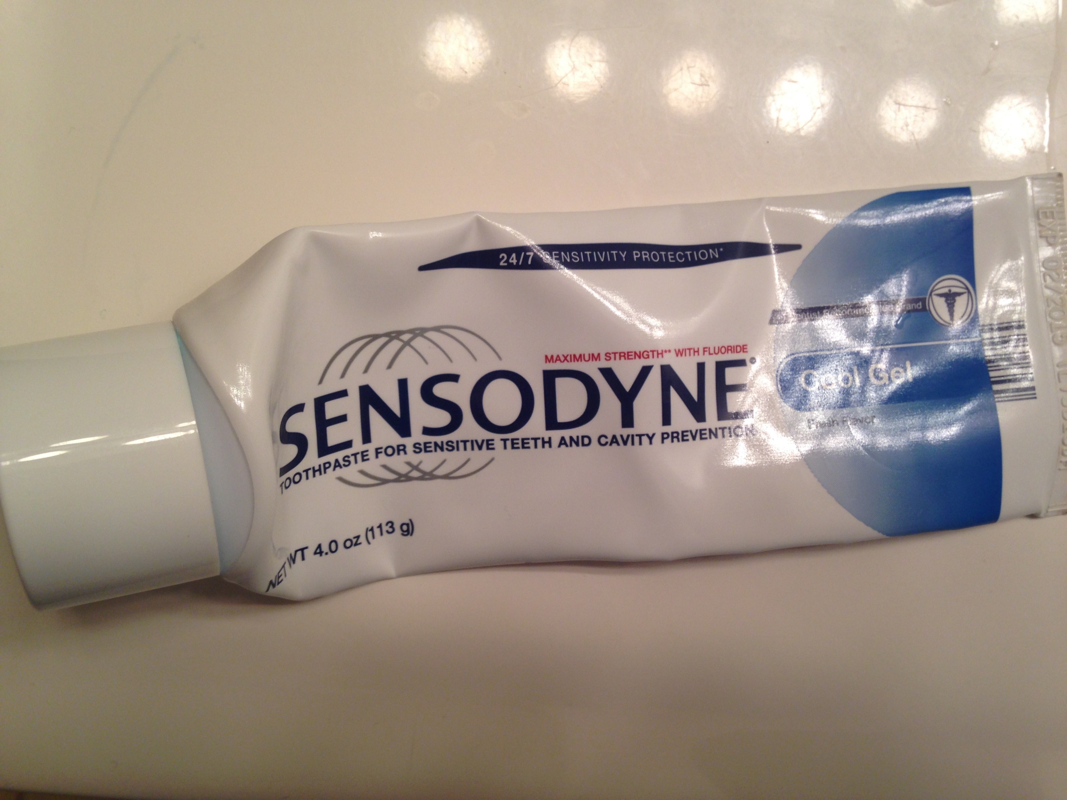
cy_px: 400
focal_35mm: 33
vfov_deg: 42.9
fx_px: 1017
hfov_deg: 55.4
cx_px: 534
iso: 50
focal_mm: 4.12
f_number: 2.4
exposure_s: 1/20
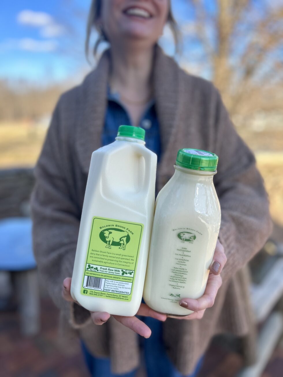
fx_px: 283
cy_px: 188
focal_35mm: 26
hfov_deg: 53.1
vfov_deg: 67.3
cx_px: 142
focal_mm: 5.7
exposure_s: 1/1019
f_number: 1.5
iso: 50
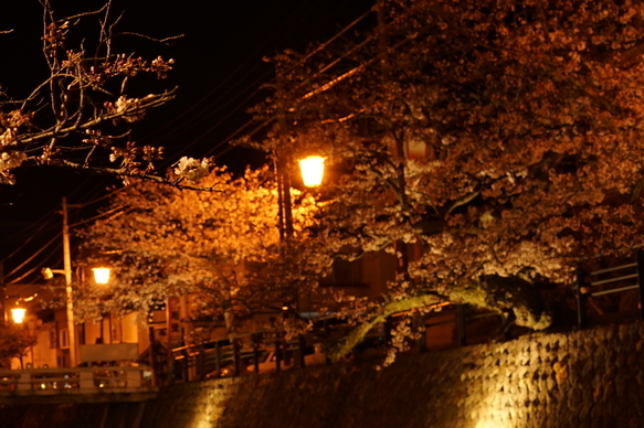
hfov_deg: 19.4
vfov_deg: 13.3
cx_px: 36
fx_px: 1841
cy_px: 220
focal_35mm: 103
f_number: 4.5
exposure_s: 1/5
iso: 400
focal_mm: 50
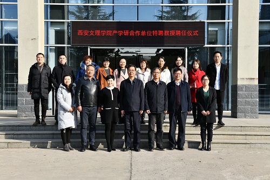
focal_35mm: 48
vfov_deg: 28.1
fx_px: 360
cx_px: 135
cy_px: 90
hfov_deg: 41.1
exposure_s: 1/160
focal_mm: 48
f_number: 10
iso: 200
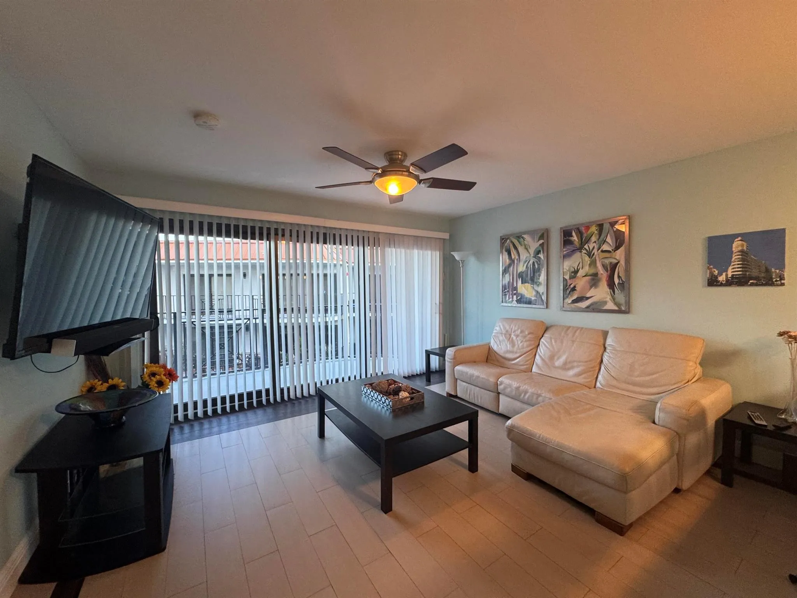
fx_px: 322
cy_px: 299
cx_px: 398
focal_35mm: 14
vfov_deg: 85.7
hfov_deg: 102.1
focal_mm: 2.22
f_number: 2.2
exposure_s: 1/60
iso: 200
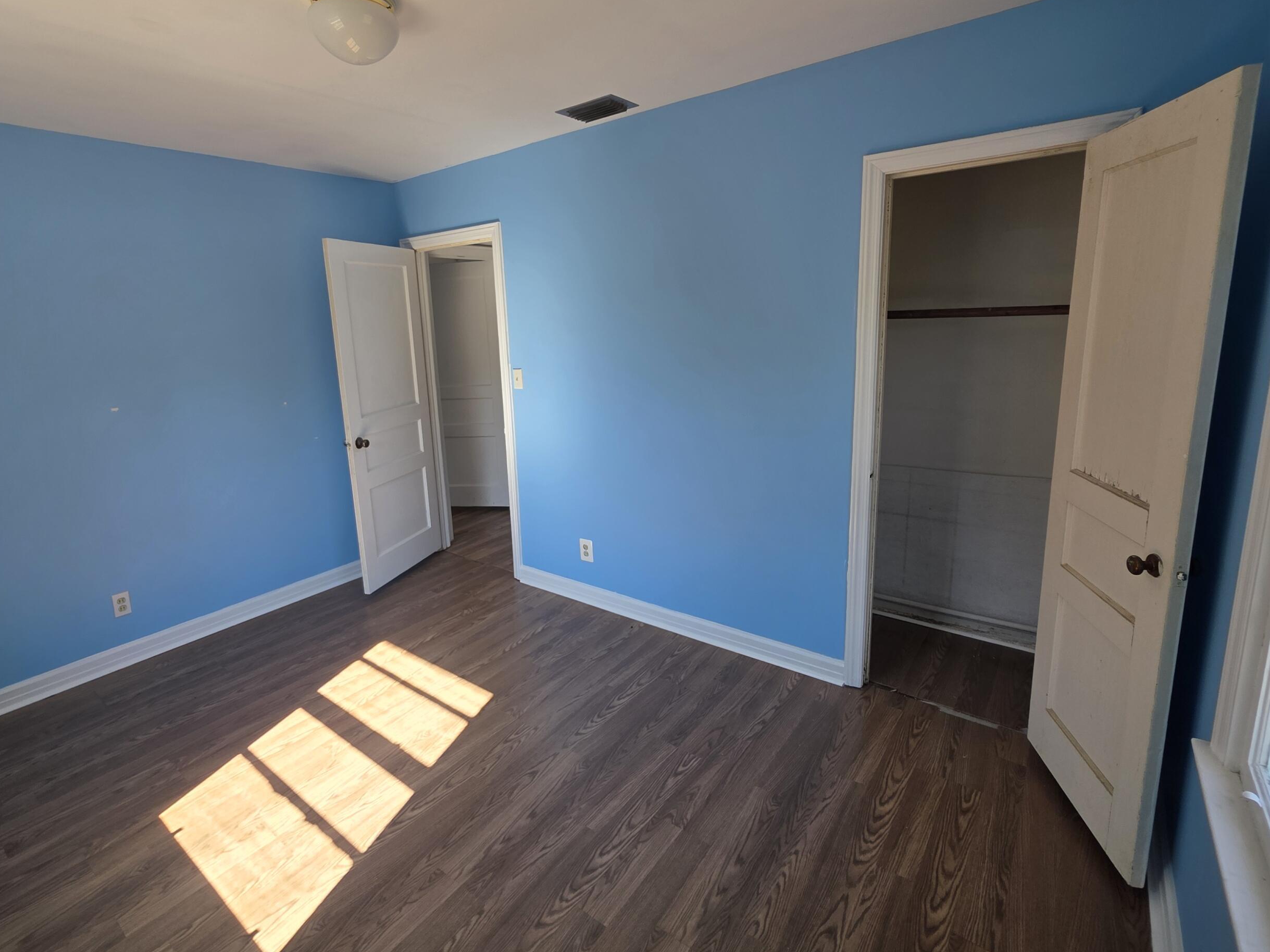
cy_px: 441
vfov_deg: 78.0
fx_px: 587
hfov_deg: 94.3
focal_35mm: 16
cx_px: 586
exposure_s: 1/120
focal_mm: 2.2
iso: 25
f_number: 1.9
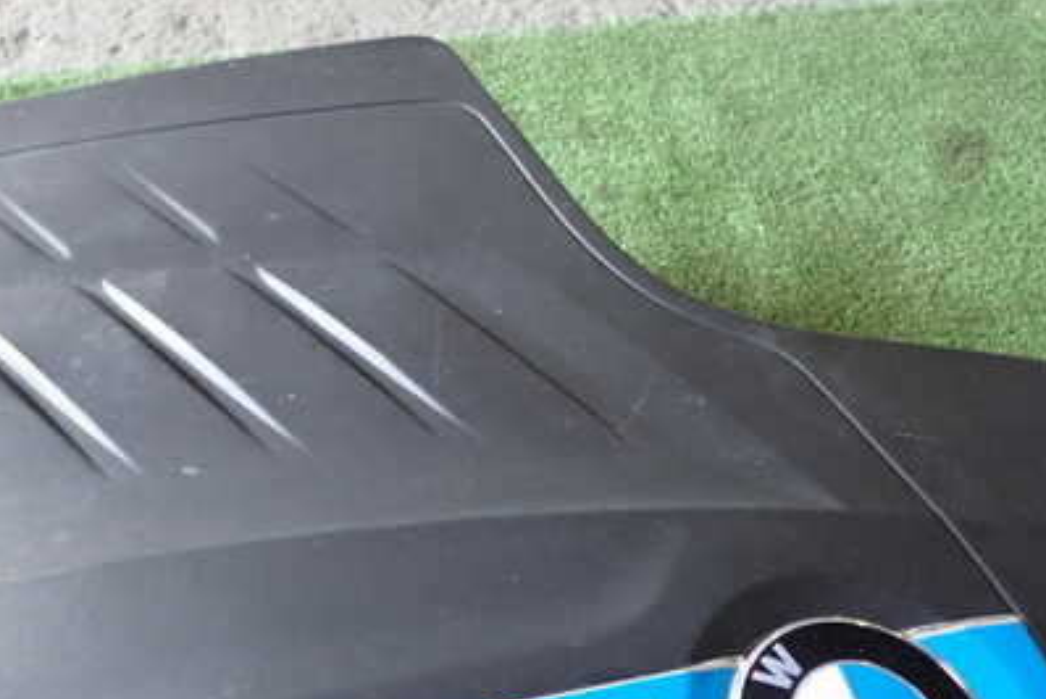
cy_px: 376
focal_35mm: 47
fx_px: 1367
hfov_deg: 41.7
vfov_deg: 28.7
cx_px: 428
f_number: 2.3
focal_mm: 5.4
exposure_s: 1/60
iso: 160
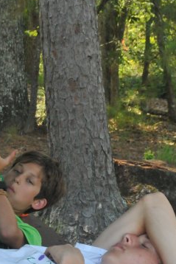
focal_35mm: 154
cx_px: -8
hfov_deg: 8.9
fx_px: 1128
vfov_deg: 13.3
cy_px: 173
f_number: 10
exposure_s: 1/400
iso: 1600
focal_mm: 46
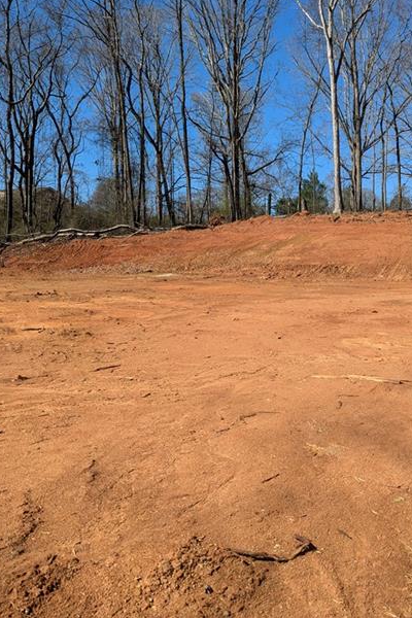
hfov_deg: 40.9
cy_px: 273
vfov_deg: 58.6
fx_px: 549
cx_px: 253
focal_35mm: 32
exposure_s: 1/1715
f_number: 1.85
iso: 44
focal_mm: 6.81
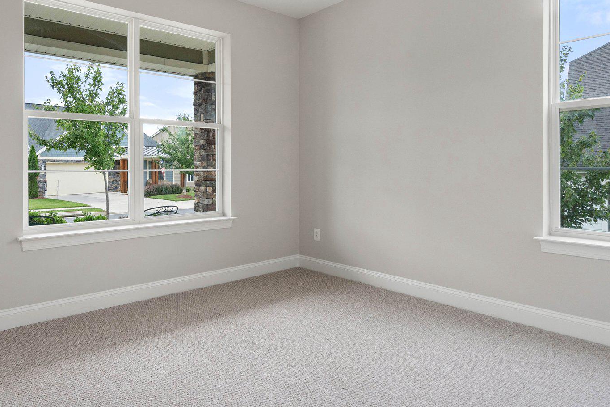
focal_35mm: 24
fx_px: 407
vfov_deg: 52.9
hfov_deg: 73.2
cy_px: 169
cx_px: 255
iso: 500
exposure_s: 1/50
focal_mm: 16
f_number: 8
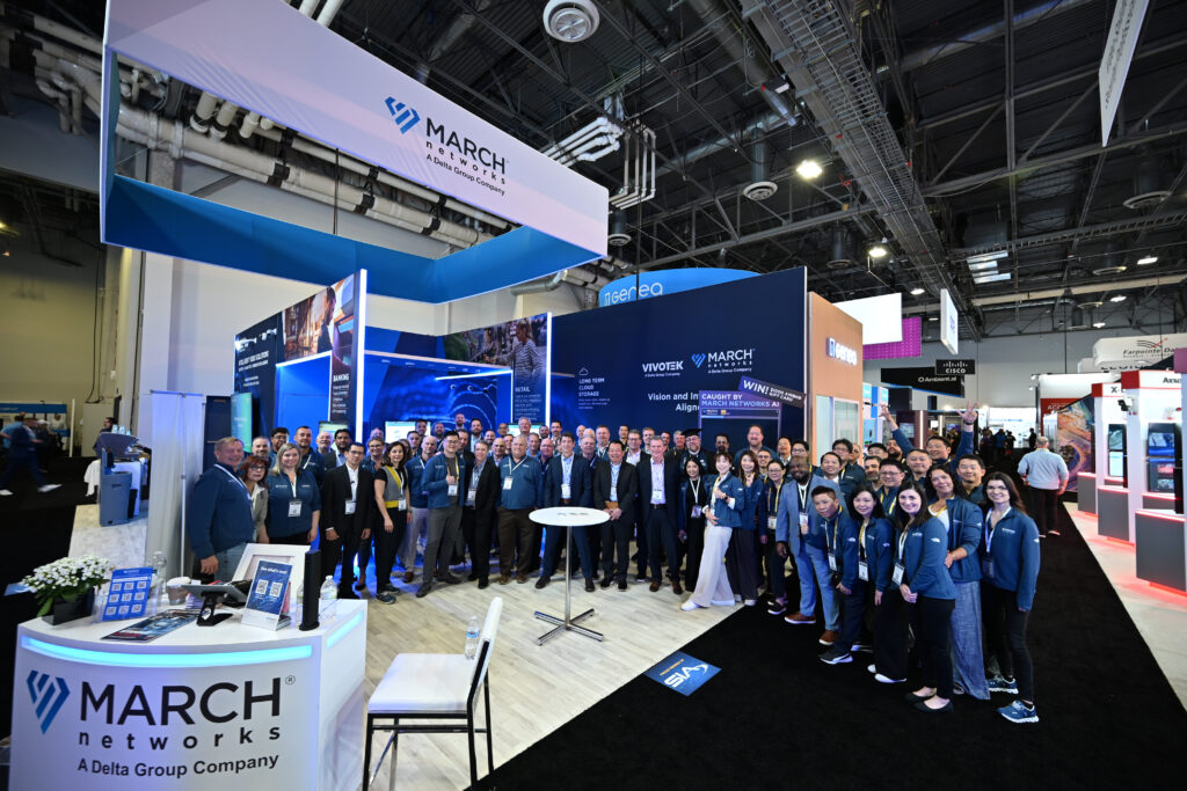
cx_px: 594
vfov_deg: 81.2
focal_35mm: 14
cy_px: 396
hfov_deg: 104.2
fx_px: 462
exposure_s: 1/15
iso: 450
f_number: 4
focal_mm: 14
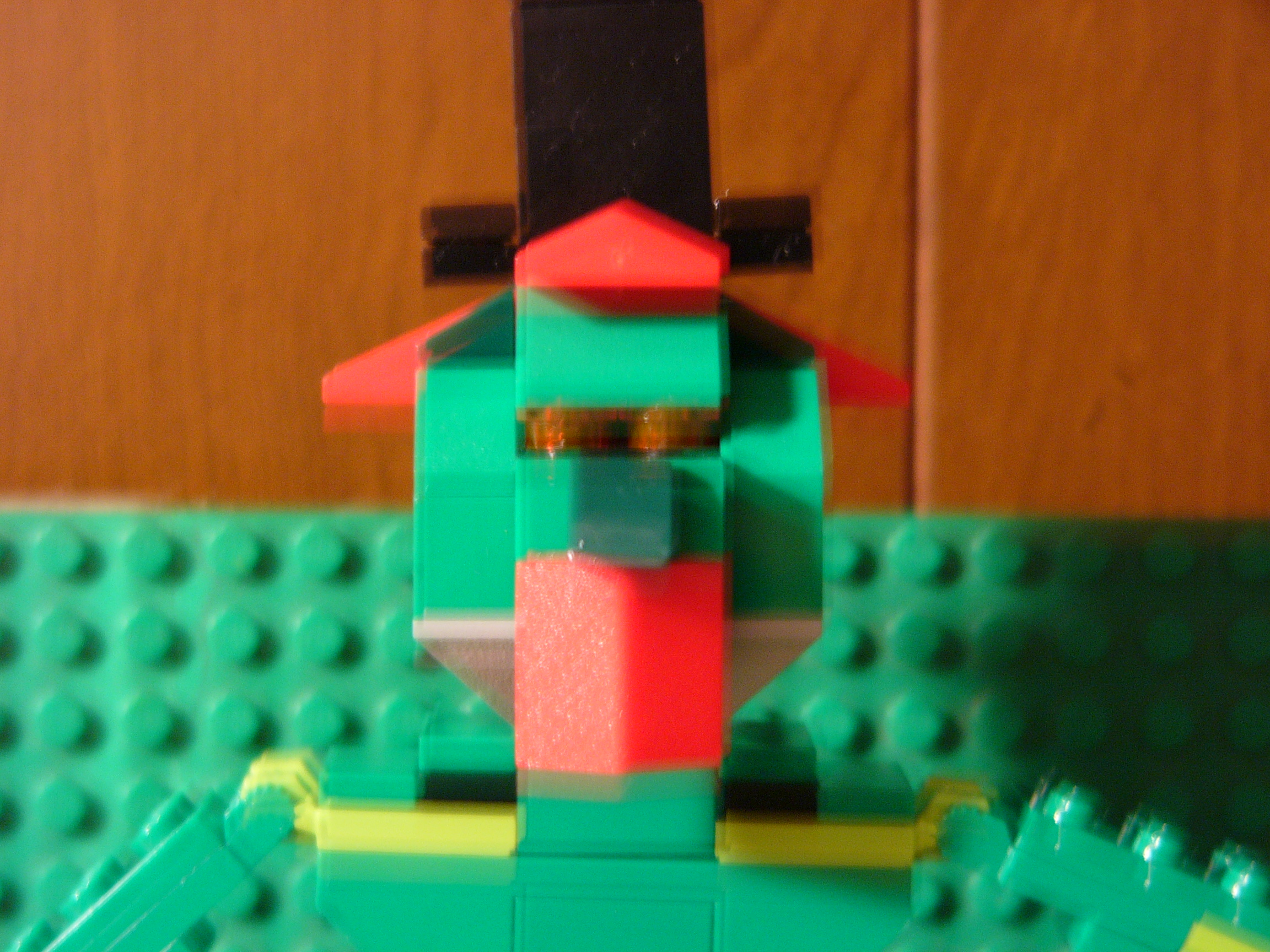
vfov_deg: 13.1
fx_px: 4146
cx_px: 635
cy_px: 476
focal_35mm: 113
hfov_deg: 17.4
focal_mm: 18.8
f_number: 2.8
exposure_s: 1
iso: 100
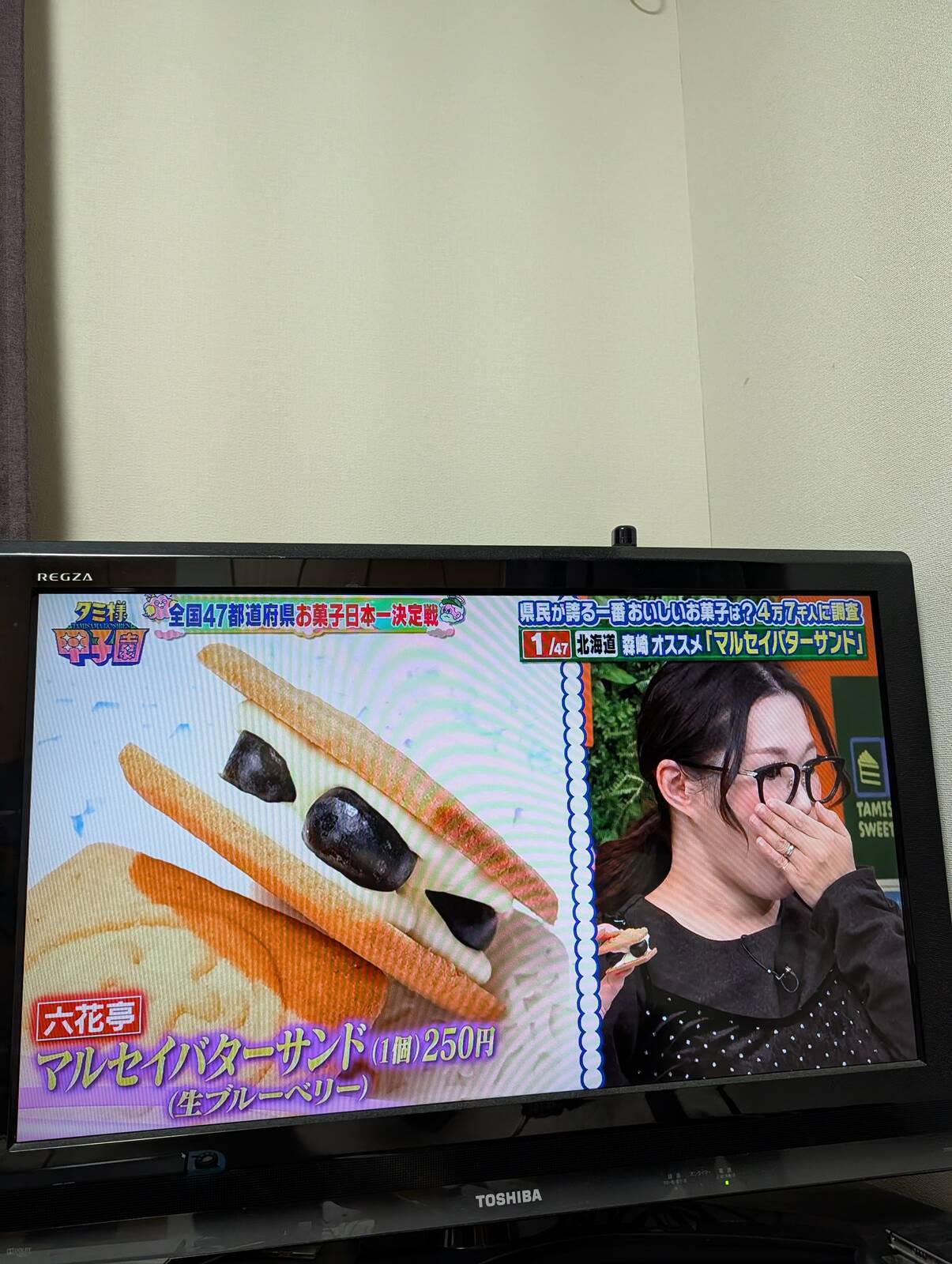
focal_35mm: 24
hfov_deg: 56.9
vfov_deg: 71.5
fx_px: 878
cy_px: 632
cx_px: 476
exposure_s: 1/120
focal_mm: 6.9
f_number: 1.68
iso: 859
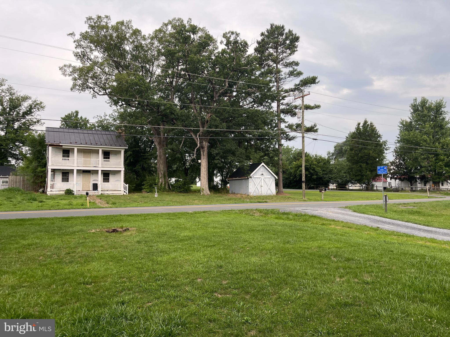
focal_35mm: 26
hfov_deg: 67.3
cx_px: 225
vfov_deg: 53.1
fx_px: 338
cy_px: 168
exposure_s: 1/305
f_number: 1.6
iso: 32
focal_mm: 5.1
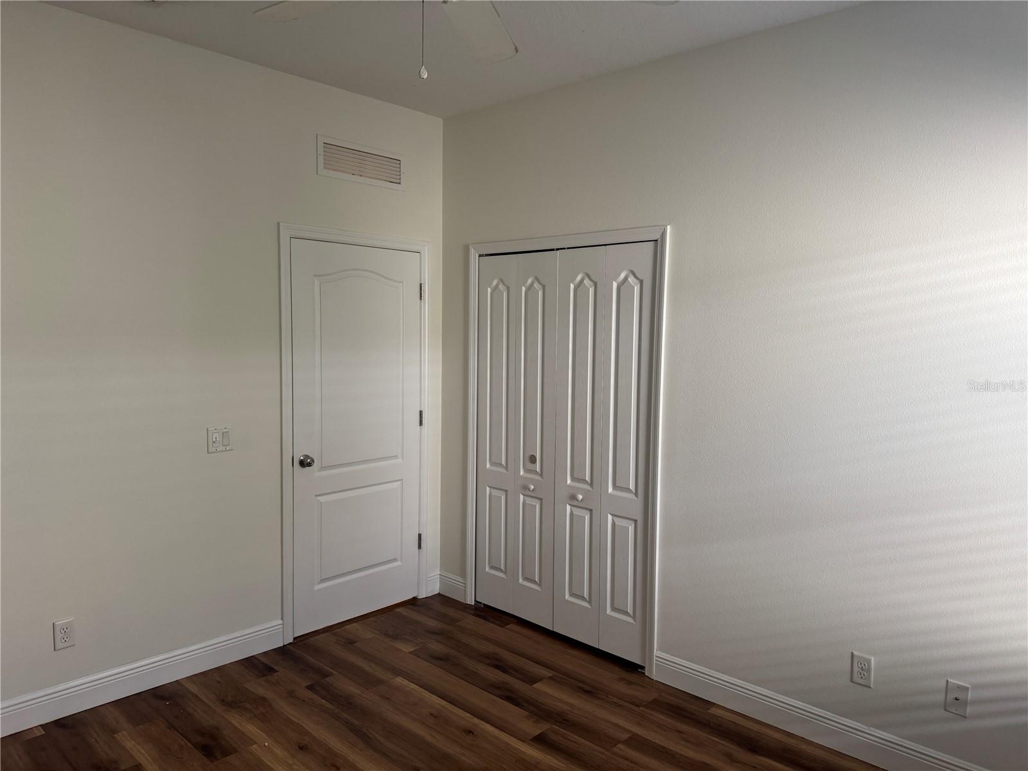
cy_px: 386
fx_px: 713
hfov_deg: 71.6
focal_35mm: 24
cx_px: 514
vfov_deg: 56.8
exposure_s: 1/121
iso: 200
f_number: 1.78
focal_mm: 6.76
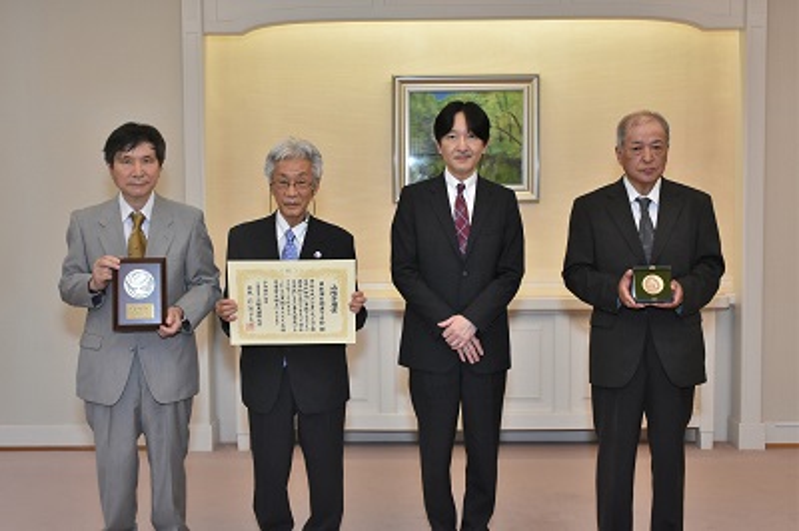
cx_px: 400
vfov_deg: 33.0
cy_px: 266
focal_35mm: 40
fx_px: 898
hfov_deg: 48.0
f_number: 8
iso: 1600
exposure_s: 1/200
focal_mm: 27
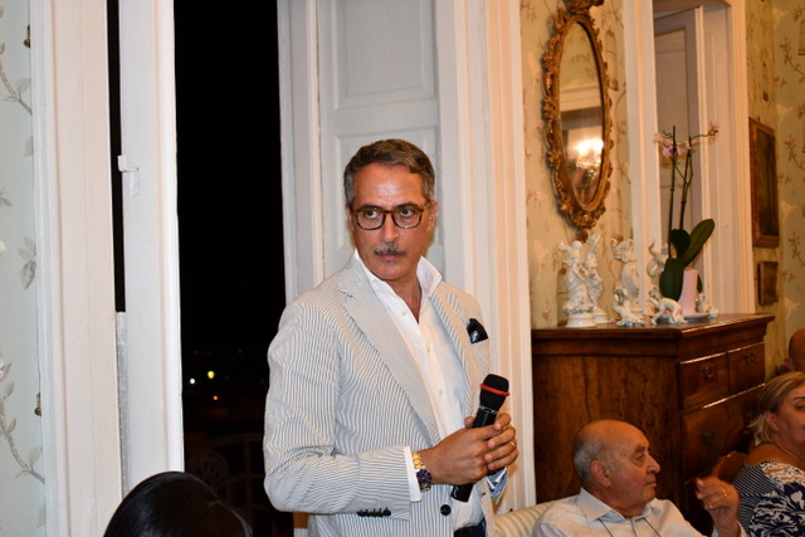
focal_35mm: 45
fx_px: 1006
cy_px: 268
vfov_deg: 29.9
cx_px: 402
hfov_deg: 43.6
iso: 1100
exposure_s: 1/60
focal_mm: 30
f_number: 4.2
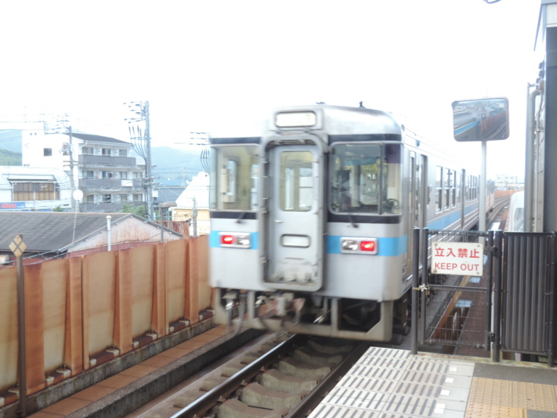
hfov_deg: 52.6
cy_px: 209
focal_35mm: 35
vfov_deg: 40.7
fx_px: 563
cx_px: 278
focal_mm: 6.2
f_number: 3.3
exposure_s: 1/50
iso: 360
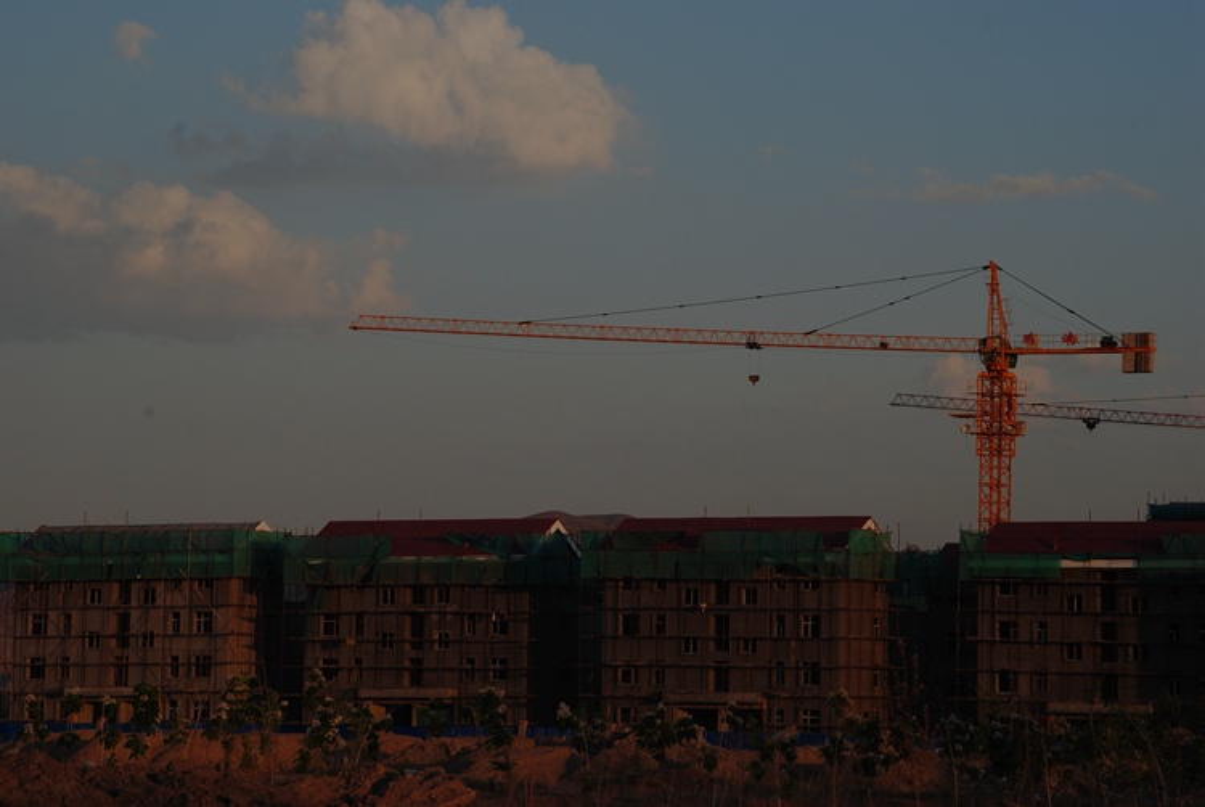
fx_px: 5831
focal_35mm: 174
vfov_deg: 7.9
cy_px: 404
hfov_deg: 11.8
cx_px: 602
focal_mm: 116
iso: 200
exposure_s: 1/125
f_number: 11
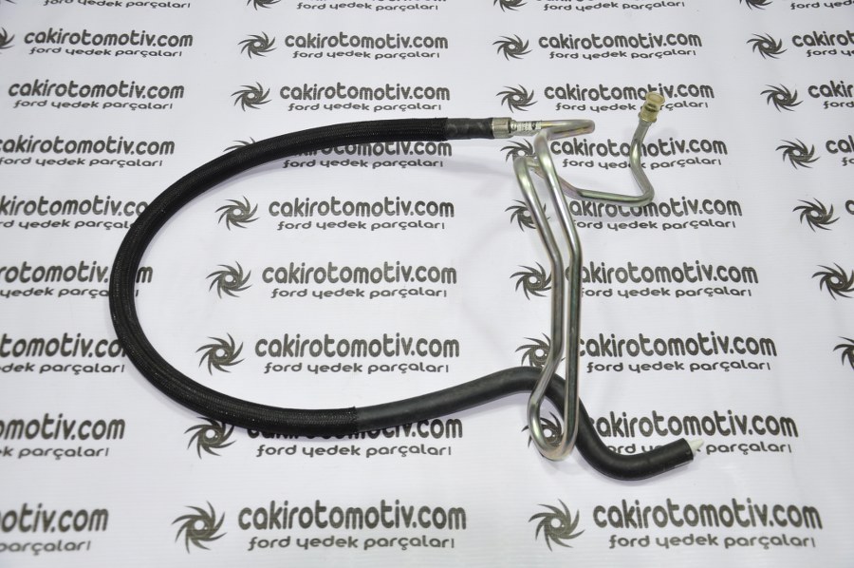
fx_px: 995
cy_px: 284
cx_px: 427
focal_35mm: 42
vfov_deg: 31.8
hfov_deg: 46.4
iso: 200
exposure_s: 1/40
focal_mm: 28
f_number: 4.5
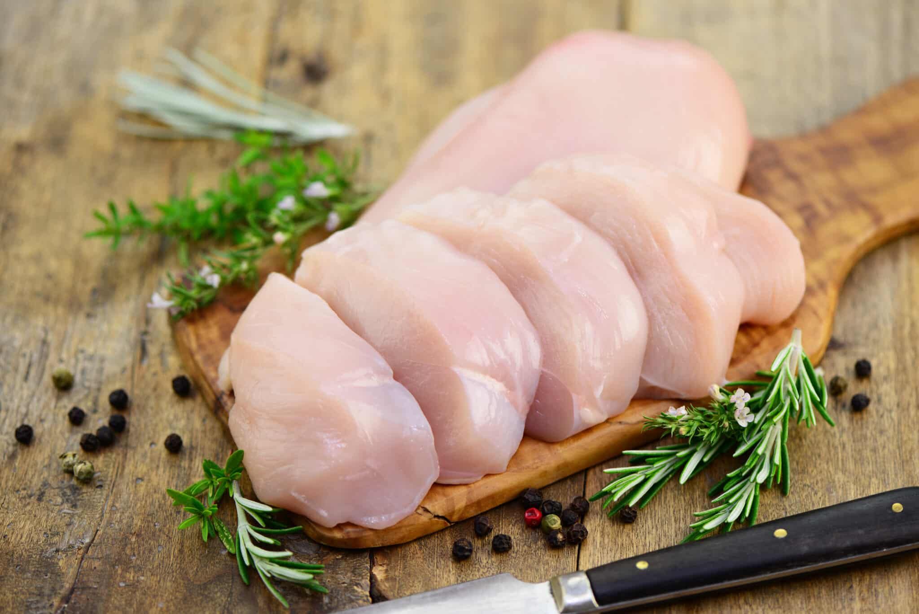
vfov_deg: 13.1
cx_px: 460
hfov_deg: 19.4
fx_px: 2681
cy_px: 307
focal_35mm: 105
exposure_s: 1/160
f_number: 4.5
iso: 100
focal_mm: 105
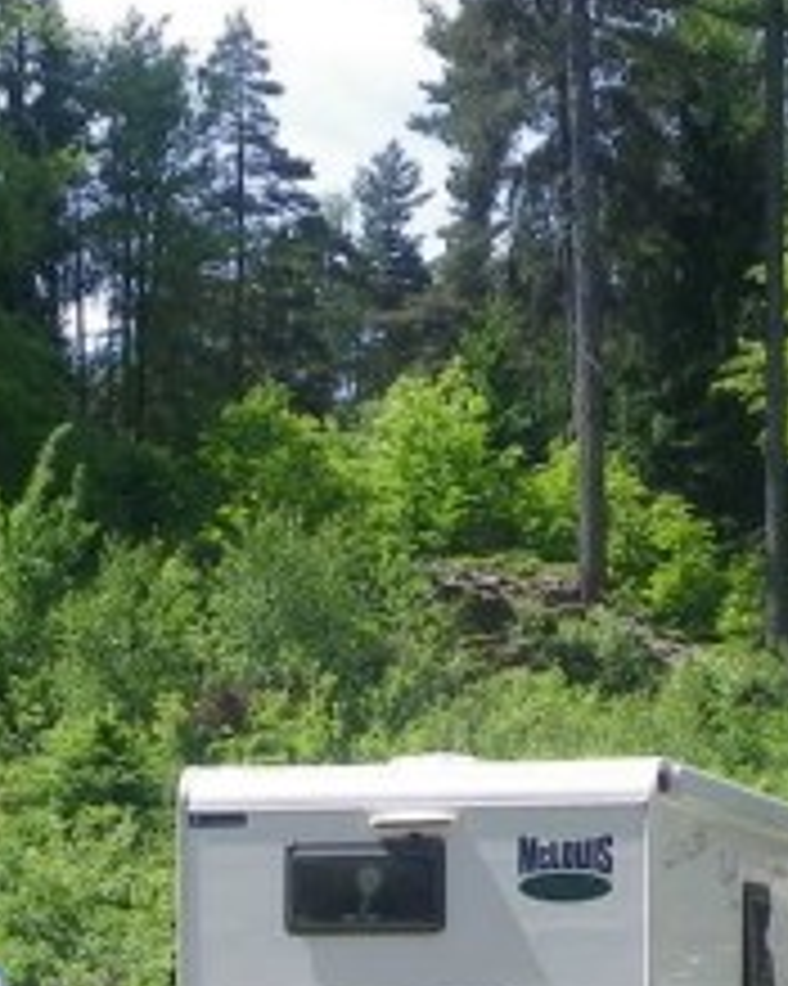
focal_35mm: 125
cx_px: 266
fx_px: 3647
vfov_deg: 14.9
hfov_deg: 12.3
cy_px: 1139
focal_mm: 6.4
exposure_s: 1/400
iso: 80
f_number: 3.9
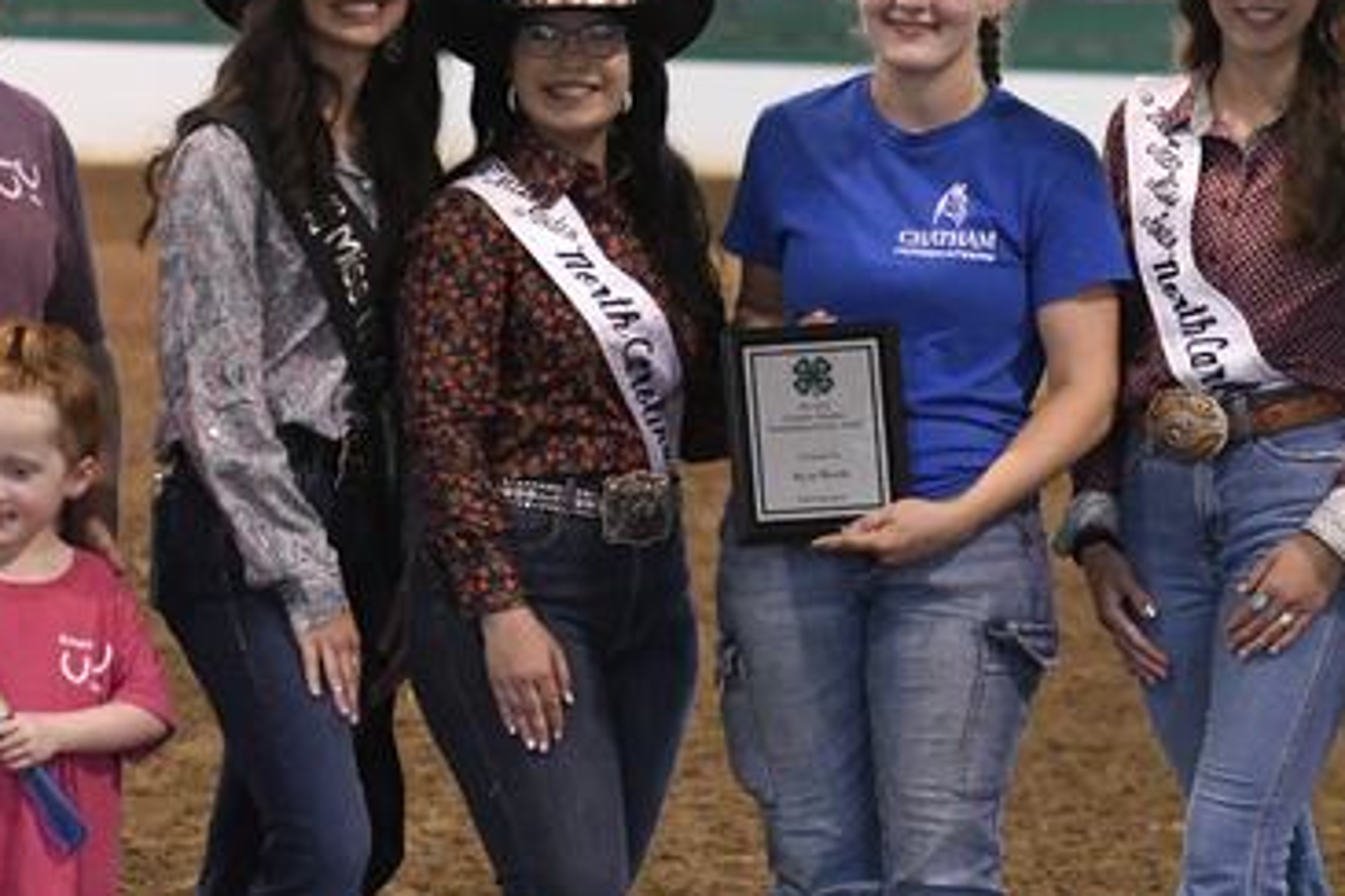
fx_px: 7509
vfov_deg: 6.8
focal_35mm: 201
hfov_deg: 10.2
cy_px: 408
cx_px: 948
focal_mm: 70
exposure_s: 1/500
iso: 8000
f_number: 2.8
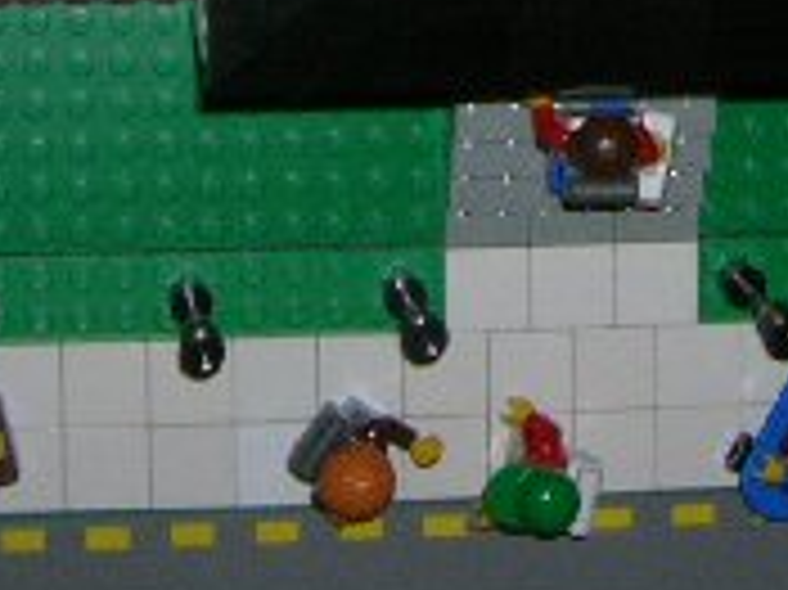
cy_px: -417
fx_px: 3435
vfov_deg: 9.4
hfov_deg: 13.1
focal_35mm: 151
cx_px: 504
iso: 50
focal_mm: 5.7
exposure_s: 1/60.1
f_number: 2.9
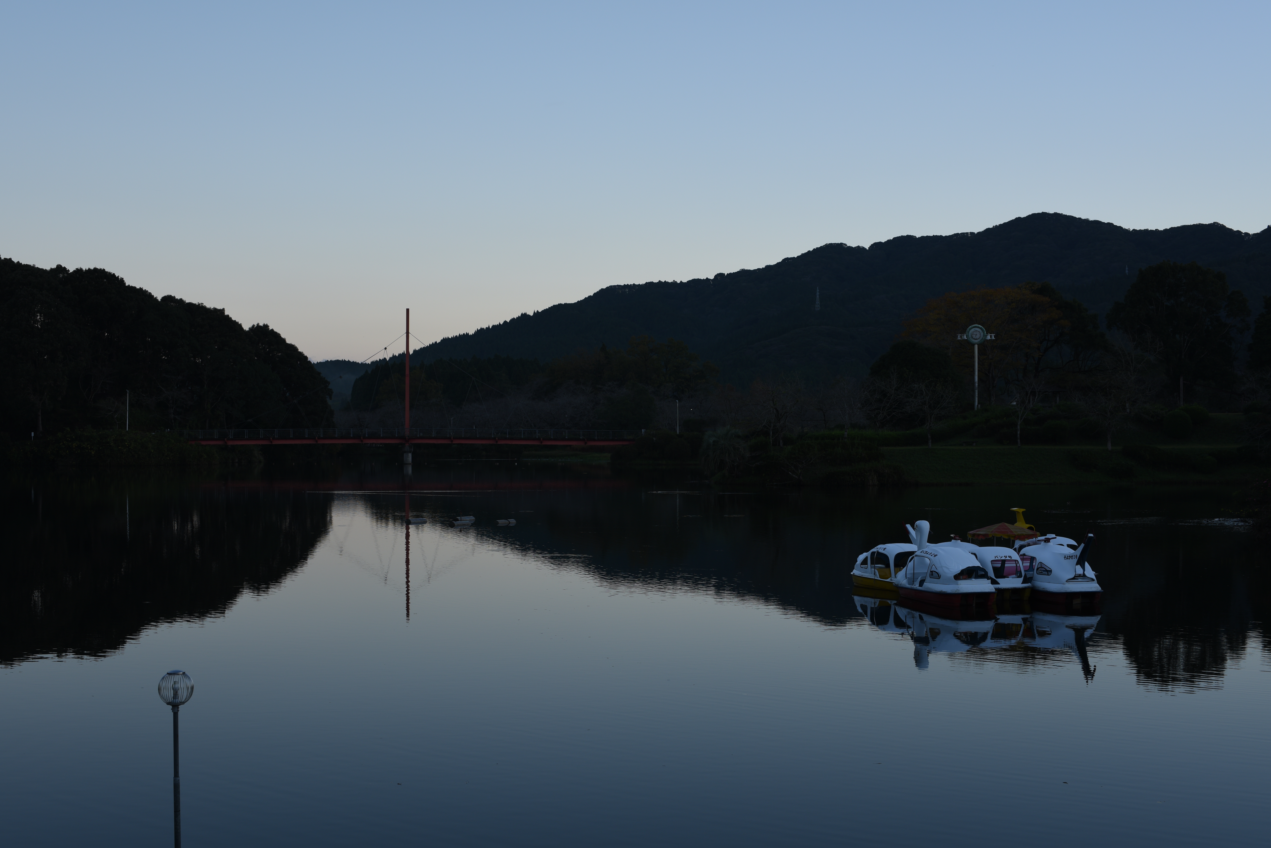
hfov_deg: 40.3
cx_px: 616
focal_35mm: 49
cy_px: 443
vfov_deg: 27.5
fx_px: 1730
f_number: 8
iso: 64
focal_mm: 45
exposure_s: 1/25
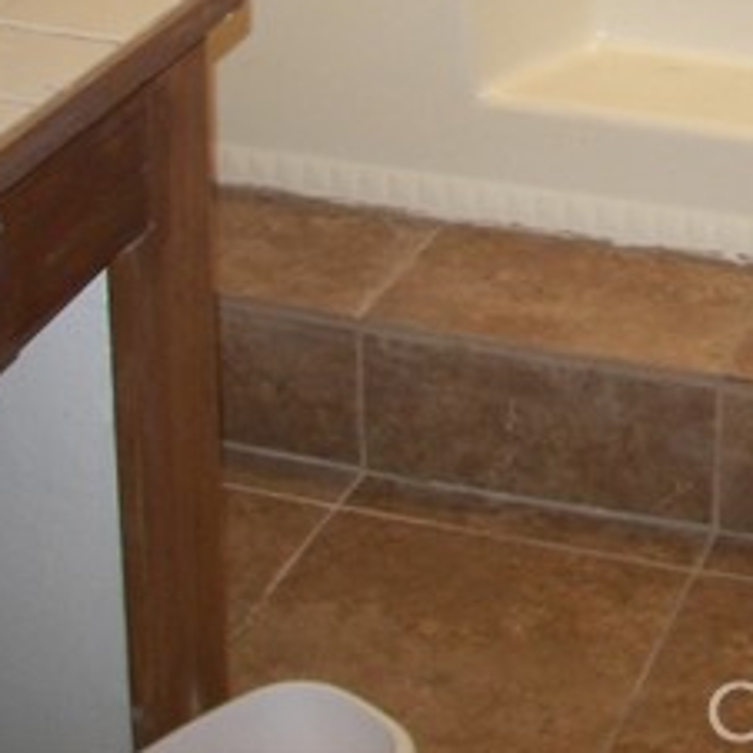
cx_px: 863
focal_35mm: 90
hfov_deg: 18.4
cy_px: -40
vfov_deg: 18.7
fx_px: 2215
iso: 100
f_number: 2.8
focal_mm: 6
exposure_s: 1/30
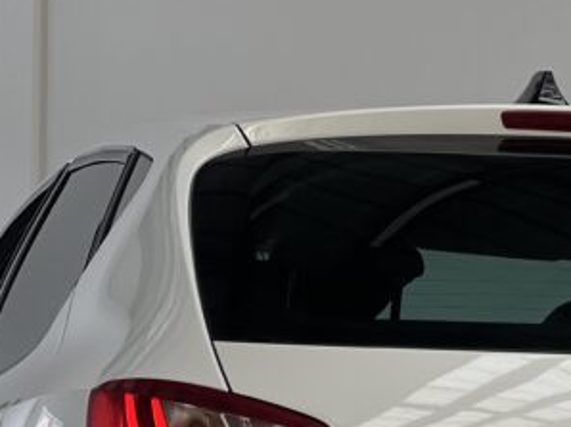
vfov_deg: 7.1
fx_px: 3412
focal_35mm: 207
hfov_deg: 9.5
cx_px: 554
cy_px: 515
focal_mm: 9
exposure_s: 1/121
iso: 50
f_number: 2.8
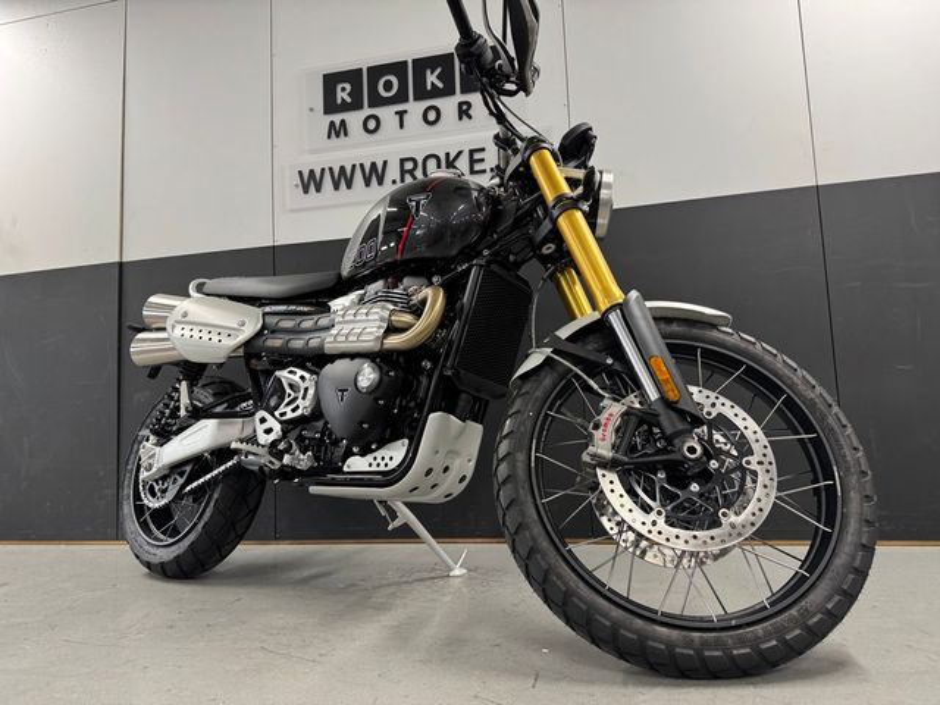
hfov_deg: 71.6
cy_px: 352
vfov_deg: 56.8
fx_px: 652
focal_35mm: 24
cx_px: 470
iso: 200
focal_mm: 6.76
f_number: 1.78
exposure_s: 1/100
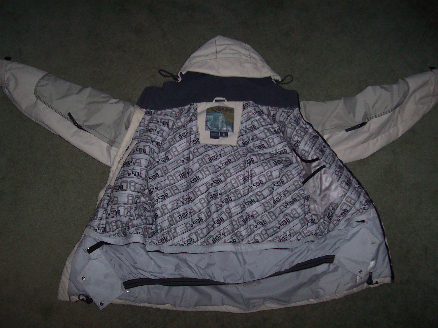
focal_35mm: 37
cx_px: 219
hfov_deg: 50.1
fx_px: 468
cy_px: 164
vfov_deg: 38.7
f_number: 2.8
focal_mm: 5.6
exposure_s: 1/60
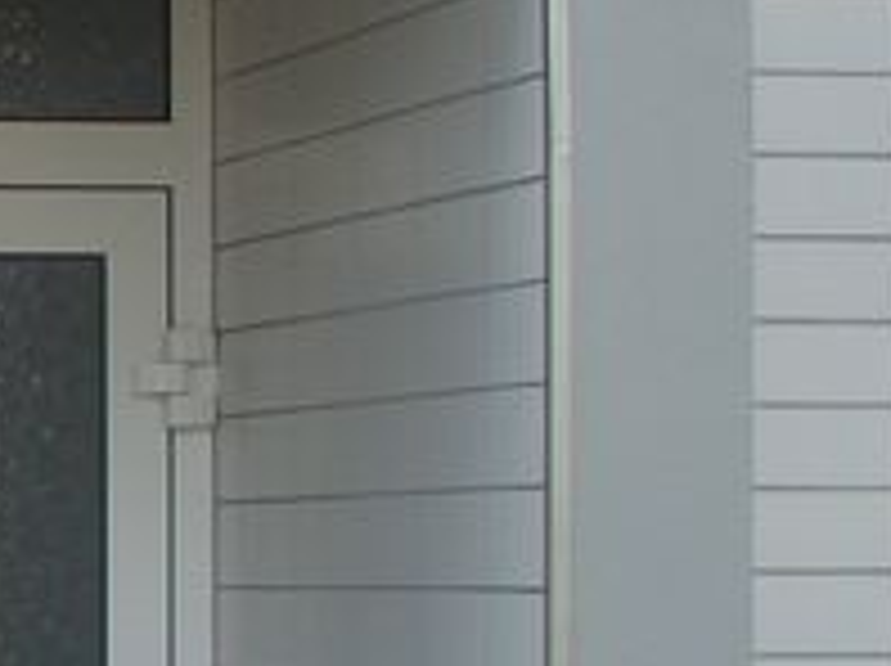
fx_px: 4679
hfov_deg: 9.7
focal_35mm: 182
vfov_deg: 8.1
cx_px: -1233
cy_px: 594
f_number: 2.9
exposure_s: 1/250
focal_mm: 7.81
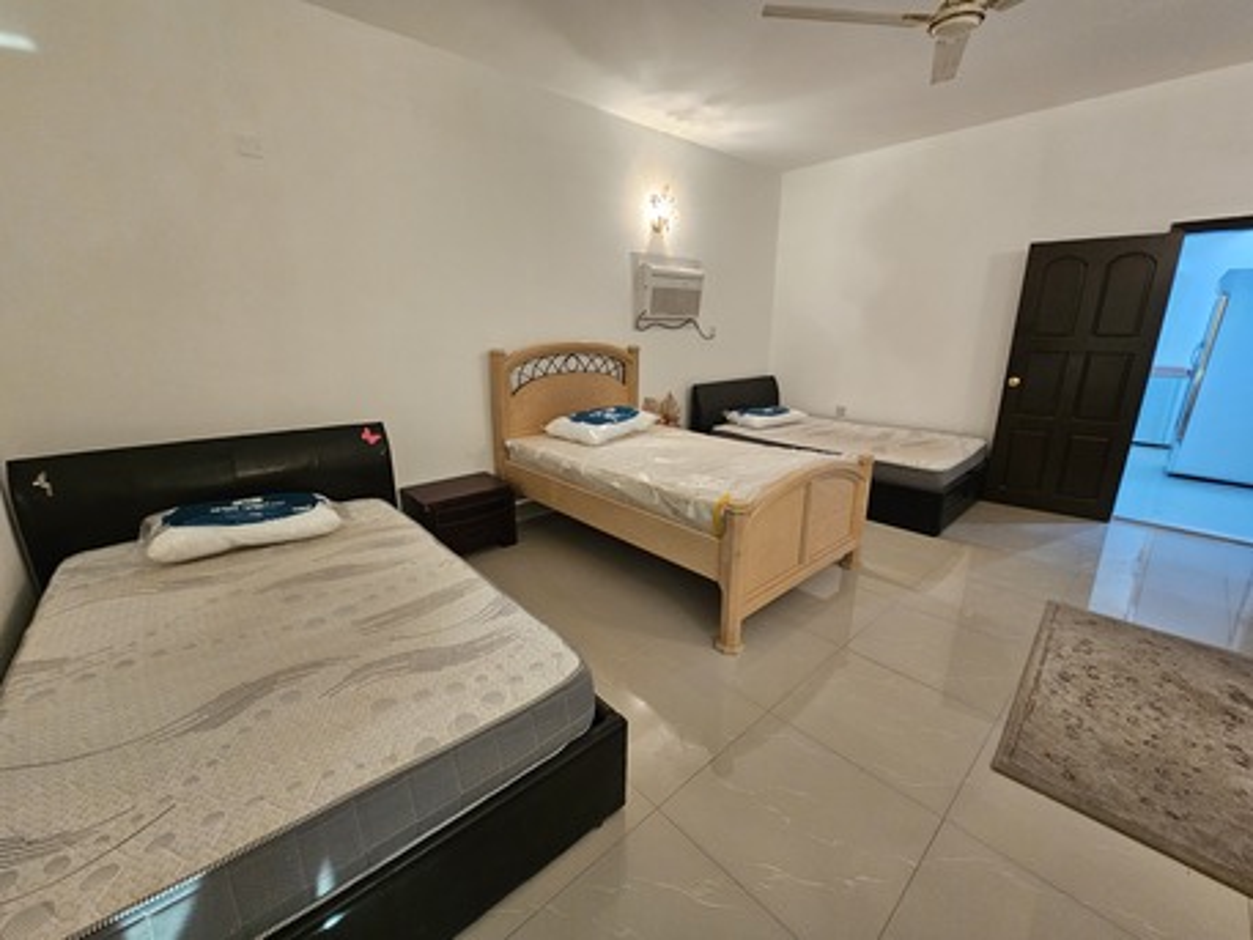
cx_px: 626
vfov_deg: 89.9
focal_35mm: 13
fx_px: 471
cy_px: 470
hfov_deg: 106.2
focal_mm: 2.2
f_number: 2.2
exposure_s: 1/50
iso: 320
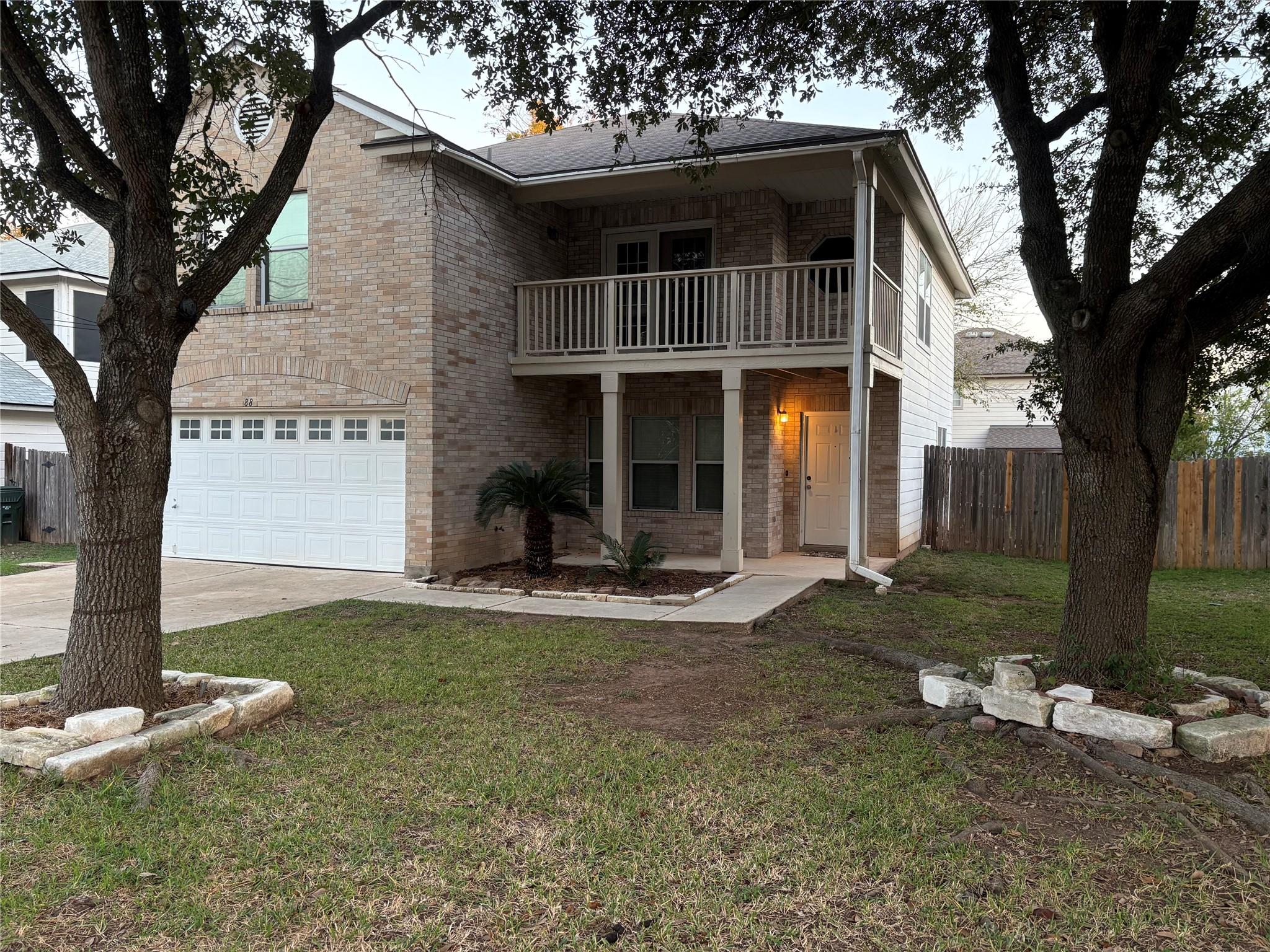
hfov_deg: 67.3
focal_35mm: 26
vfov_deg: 53.1
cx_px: 635
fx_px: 954
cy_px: 476
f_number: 1.6
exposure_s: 1/85
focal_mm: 5.96
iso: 125
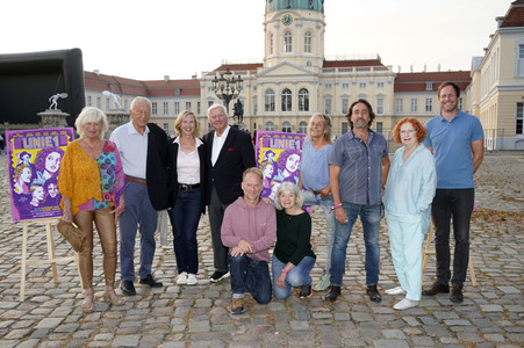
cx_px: 262
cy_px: 174
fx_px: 524
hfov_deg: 53.2
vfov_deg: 36.8
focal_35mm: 36
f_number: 7.1
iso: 640
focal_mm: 36
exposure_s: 1/80
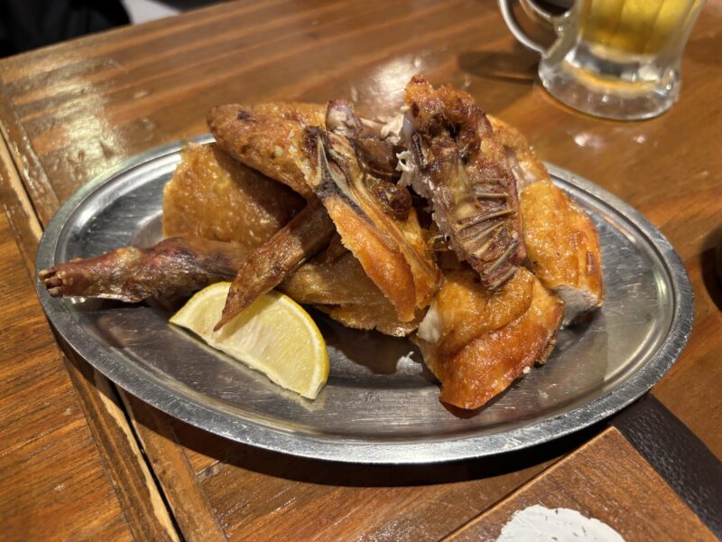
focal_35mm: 26
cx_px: 361
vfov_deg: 53.1
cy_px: 271
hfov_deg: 67.3
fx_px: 542
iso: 320
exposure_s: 1/50
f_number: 1.6
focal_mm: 5.96
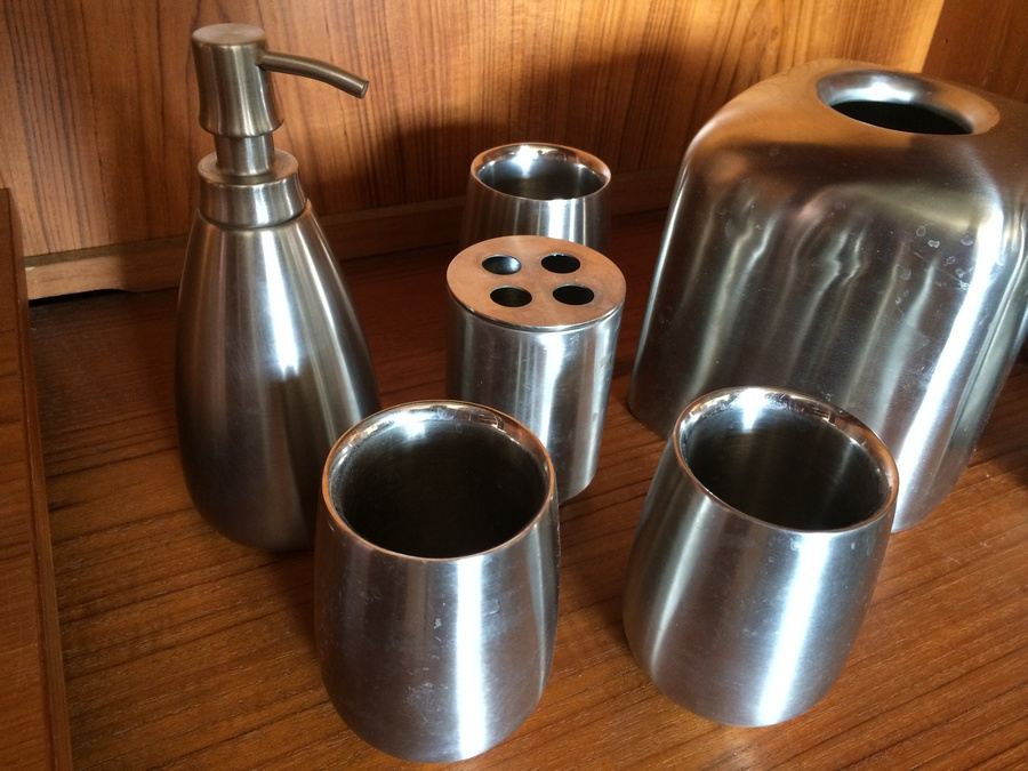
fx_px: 891
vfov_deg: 46.8
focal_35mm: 30
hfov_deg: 60.0
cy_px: 386
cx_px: 514
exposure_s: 1/30
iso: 200
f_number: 2.2
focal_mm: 4.12
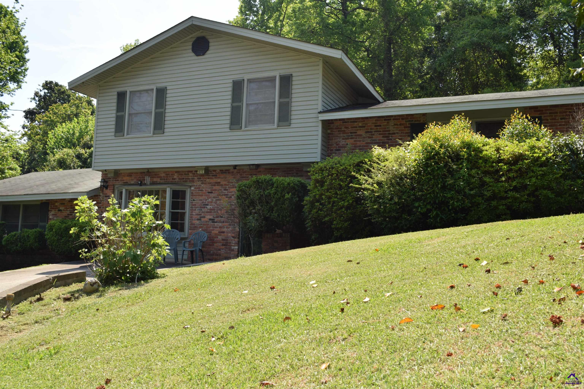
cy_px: 194
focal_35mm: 33
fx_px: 535
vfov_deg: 40.0
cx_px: 292
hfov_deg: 57.2
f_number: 8
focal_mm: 22
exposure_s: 1/160
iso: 100
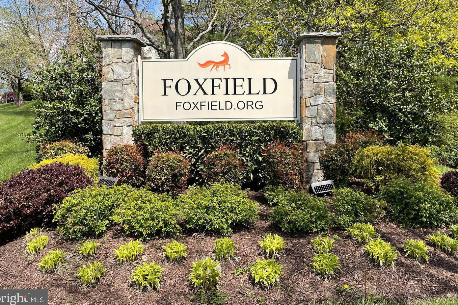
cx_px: 227
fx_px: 356
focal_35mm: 28
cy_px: 131
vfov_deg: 46.3
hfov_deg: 65.5
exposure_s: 1/2174
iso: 32
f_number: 1.6
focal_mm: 4.2
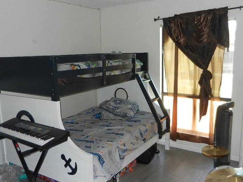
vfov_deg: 42.9
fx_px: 232
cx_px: 128
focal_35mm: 33
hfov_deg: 55.3
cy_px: 92
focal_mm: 4.5
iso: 200
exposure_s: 1/30
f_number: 3.5
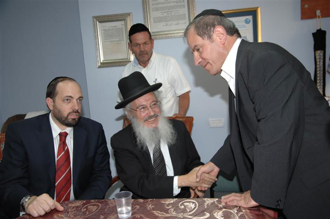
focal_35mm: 33
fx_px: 302
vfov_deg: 39.9
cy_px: 110
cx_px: 165
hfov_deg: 57.3
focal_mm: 22
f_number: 4
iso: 200
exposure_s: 1/60
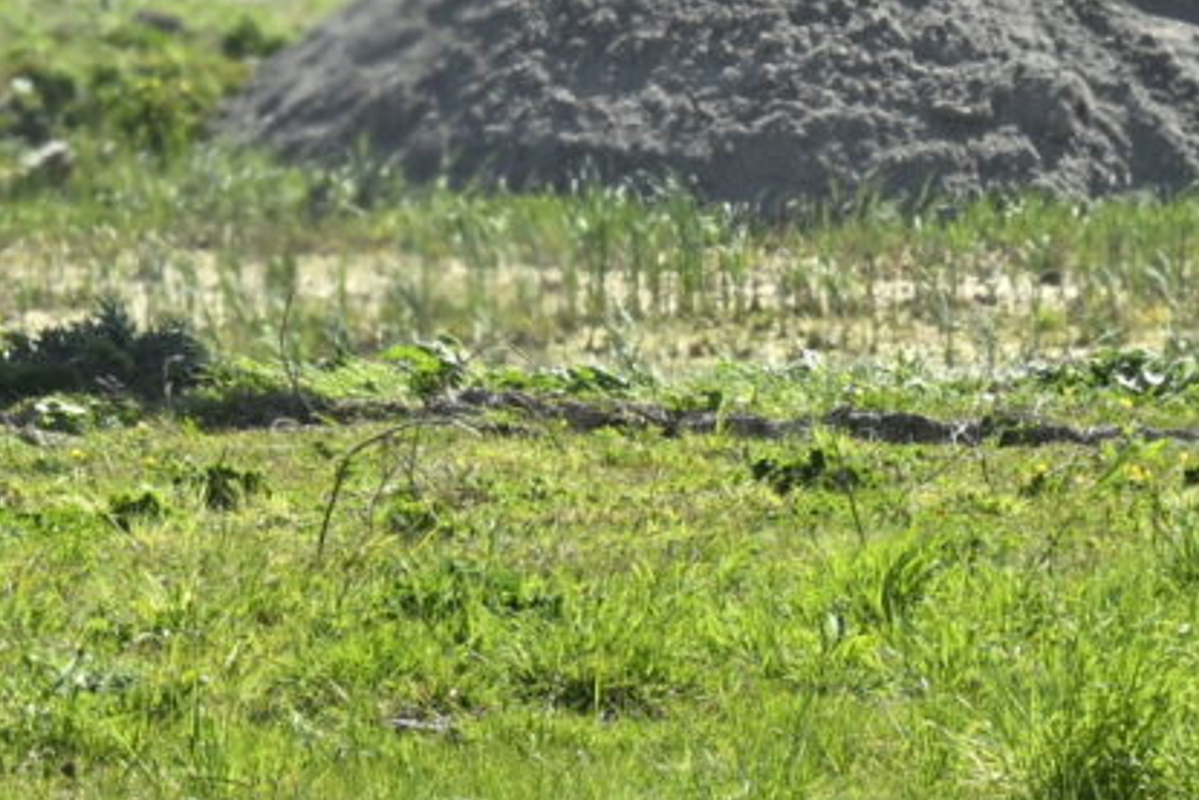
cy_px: -960
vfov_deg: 2.8
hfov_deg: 4.2
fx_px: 16225
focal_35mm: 487
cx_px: -1133
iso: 64
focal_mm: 79
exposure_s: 1/160
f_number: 7.1
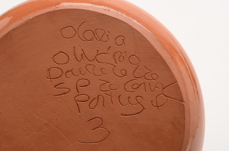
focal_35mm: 82
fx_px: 524
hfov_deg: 24.7
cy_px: 76
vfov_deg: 16.5
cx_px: 114
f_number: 25
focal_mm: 55
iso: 100
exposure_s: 1/160
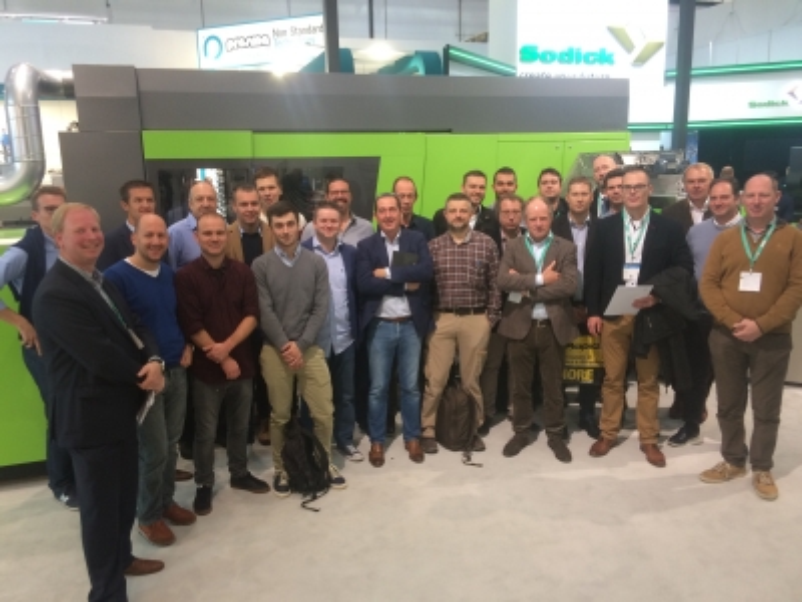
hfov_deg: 61.7
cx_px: 401
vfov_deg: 48.2
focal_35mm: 29
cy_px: 301
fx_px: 672
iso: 125
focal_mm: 4.15
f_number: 2.2
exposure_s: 1/33
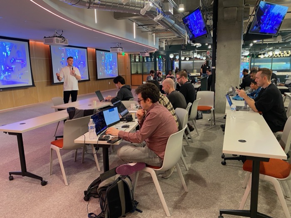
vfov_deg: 53.1
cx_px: 146
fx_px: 219
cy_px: 109
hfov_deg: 67.3
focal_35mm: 26
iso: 125
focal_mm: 4.25
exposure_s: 1/41
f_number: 1.8
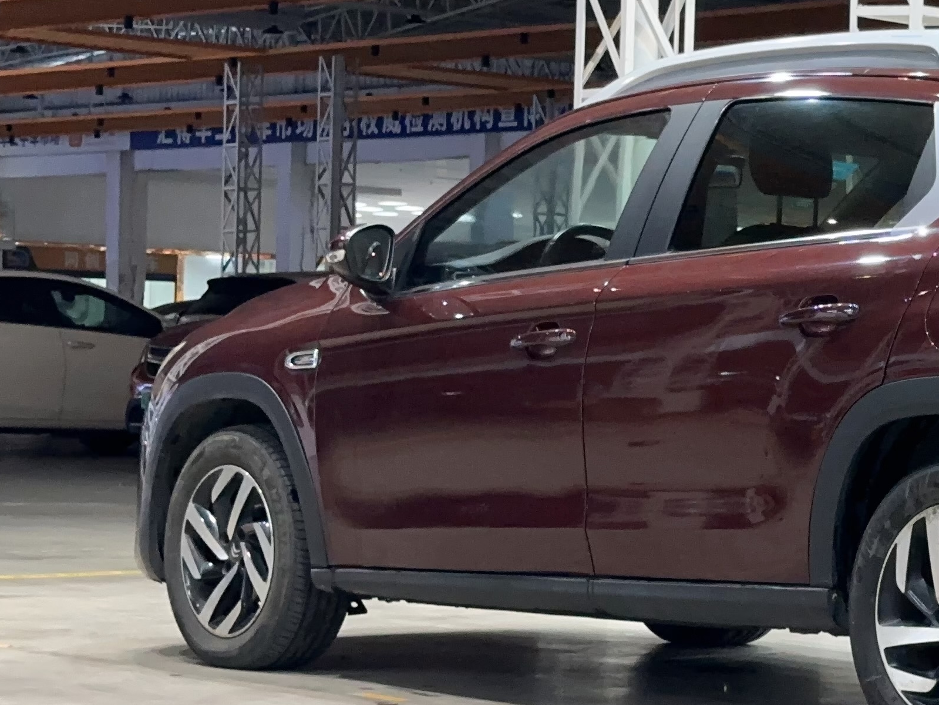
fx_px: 3283
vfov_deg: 12.3
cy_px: 371
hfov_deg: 16.0
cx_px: 945
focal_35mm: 121
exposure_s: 1/50
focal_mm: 6.86
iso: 160
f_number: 1.78
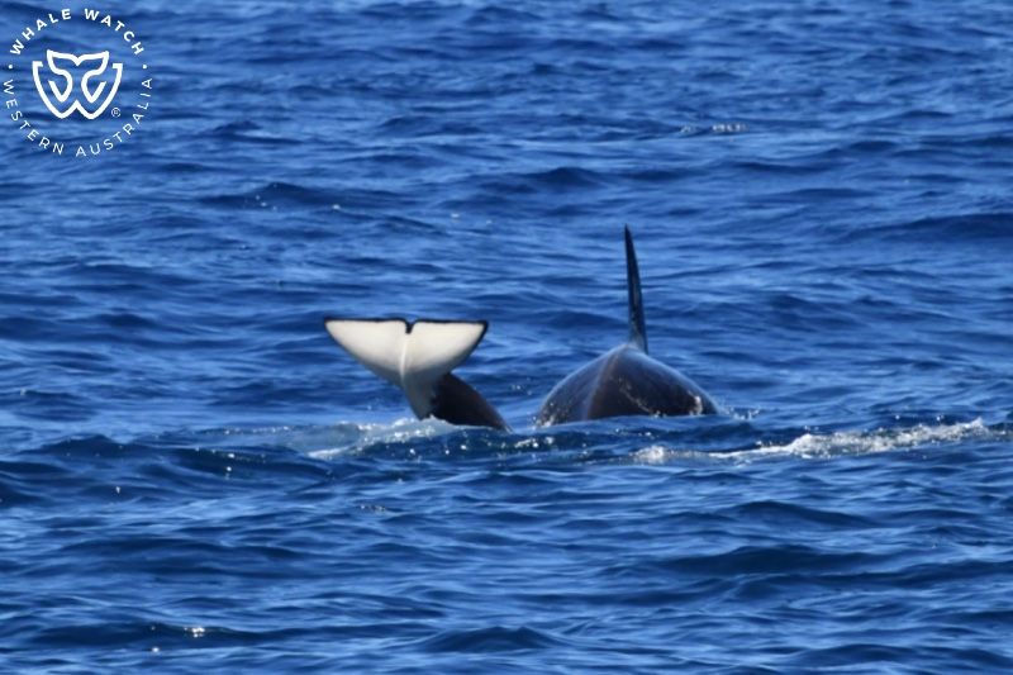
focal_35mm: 600
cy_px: 338
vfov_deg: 2.3
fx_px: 16879
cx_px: 506
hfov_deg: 3.4
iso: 1400
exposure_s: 1/8000
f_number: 6.3
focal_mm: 600
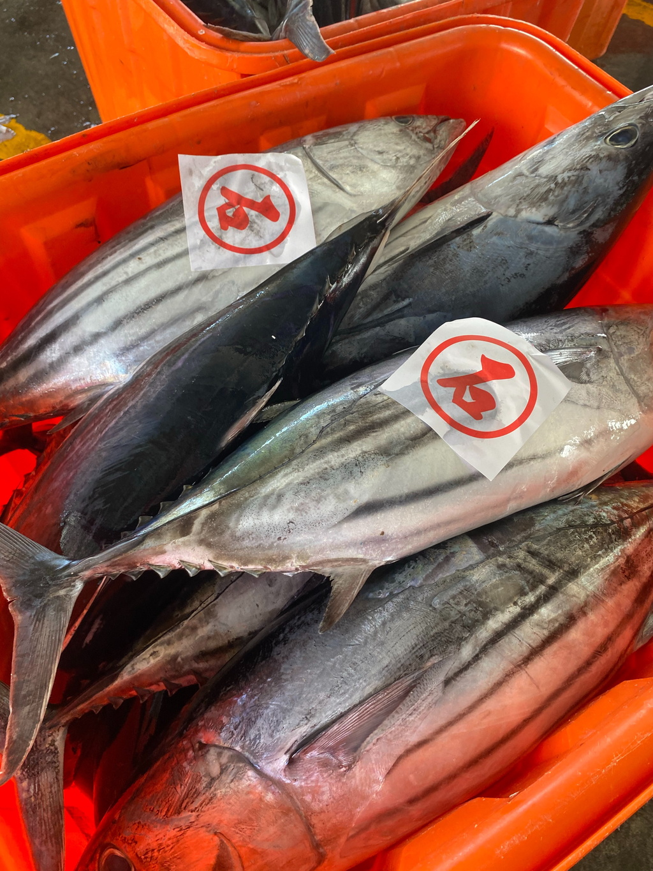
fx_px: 654
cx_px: 326
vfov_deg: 67.3
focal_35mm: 26
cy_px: 436
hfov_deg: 53.1
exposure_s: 1/121
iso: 125
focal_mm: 4.25
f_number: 1.8
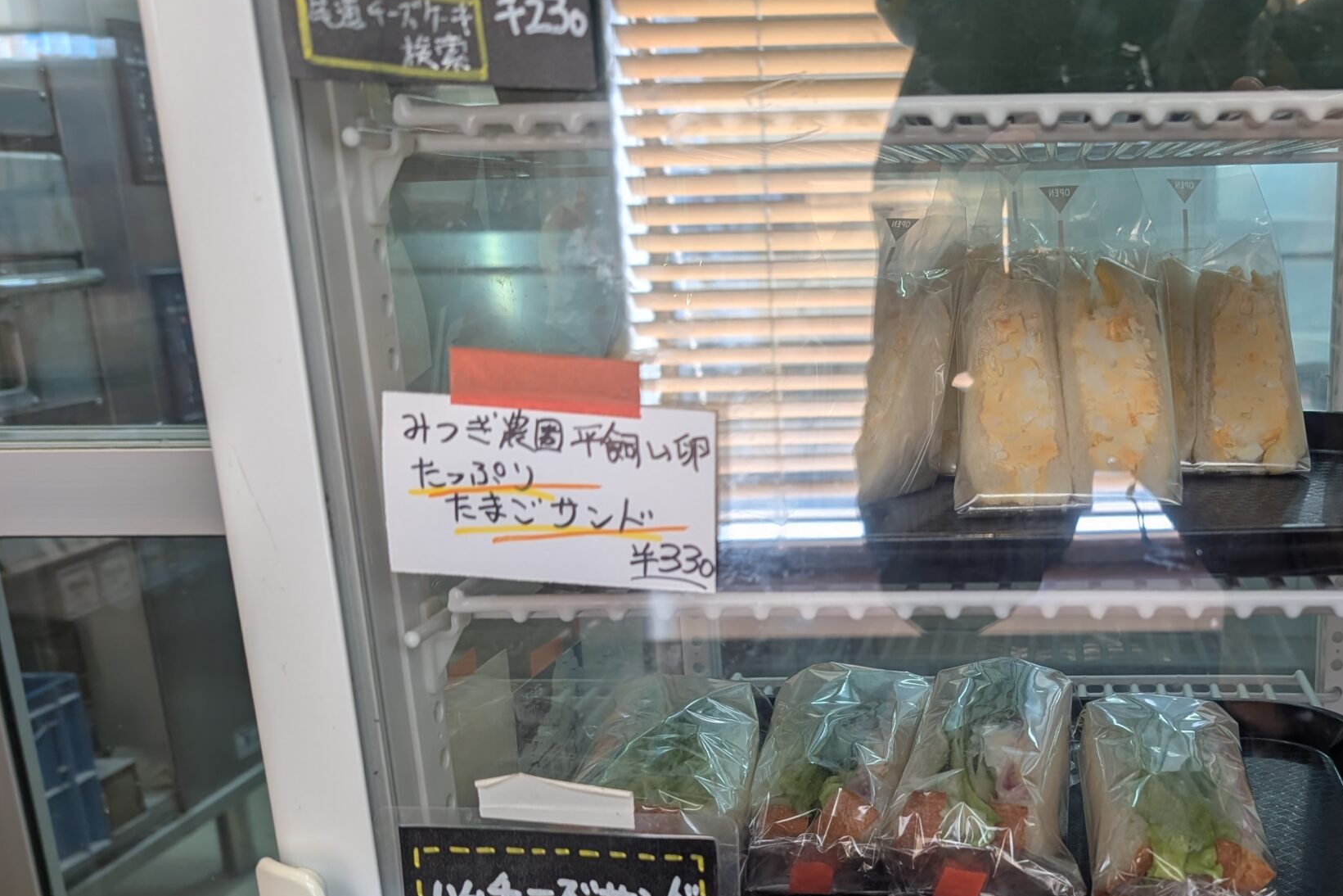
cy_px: 649
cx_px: 1034
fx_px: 1455
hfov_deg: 47.4
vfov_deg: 33.7
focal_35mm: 39
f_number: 1.68
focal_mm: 6.9
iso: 30
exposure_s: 1/51.8
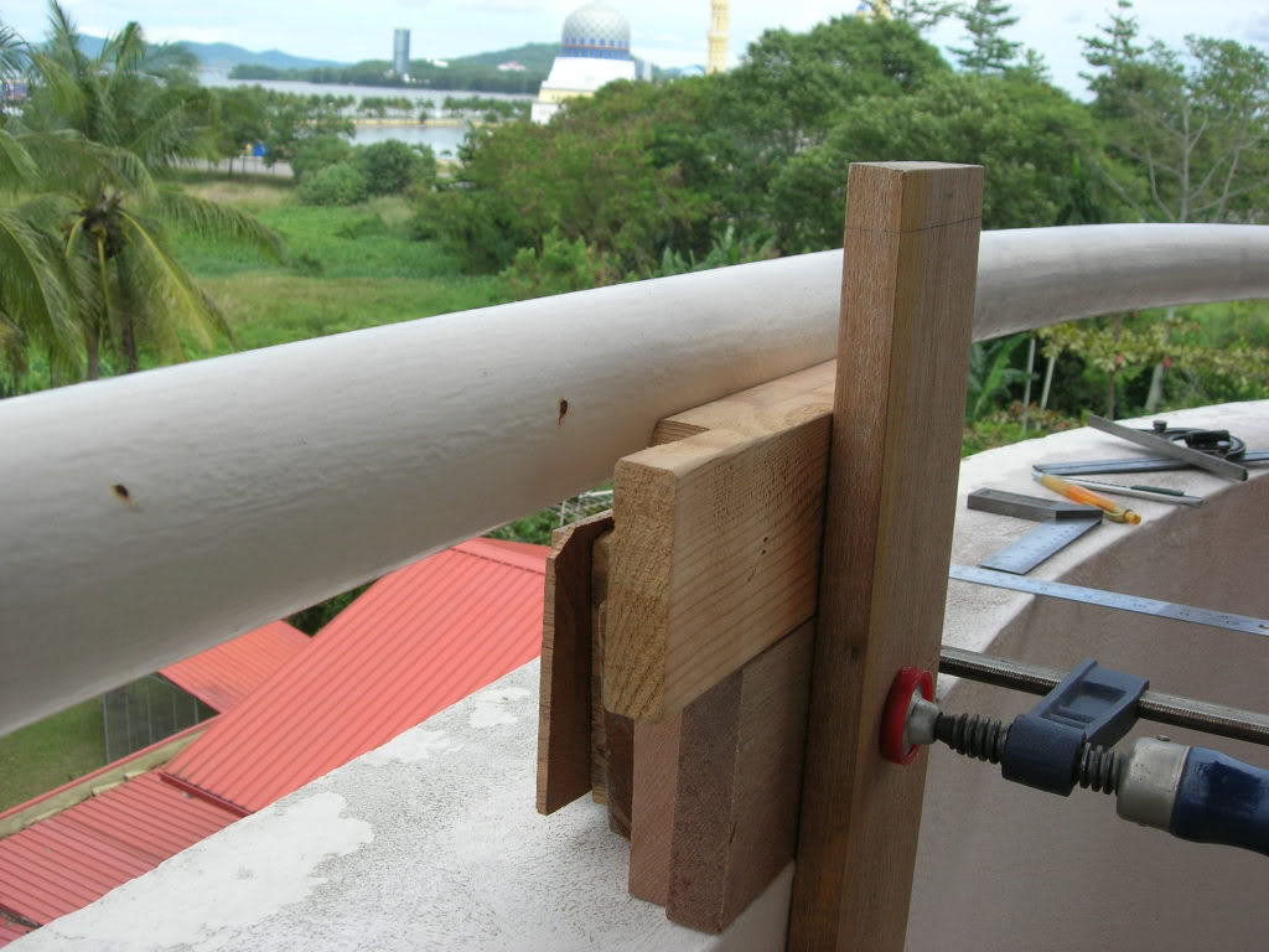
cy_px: 476
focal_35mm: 38
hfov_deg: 49.0
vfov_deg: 37.7
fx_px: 1393
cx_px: 634
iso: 64
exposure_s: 1/386
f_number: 4.8
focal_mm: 7.8
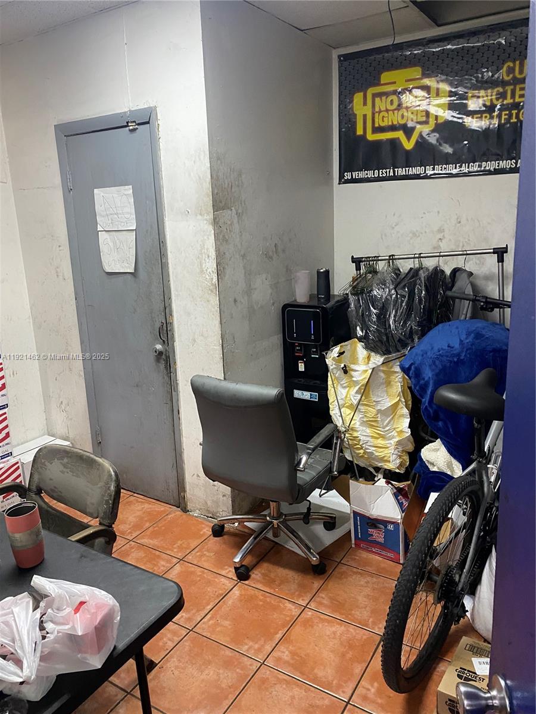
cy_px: 357
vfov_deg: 67.3
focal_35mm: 26
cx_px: 268
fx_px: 537
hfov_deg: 53.1
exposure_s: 1/60
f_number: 1.8
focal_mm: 4.25
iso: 320
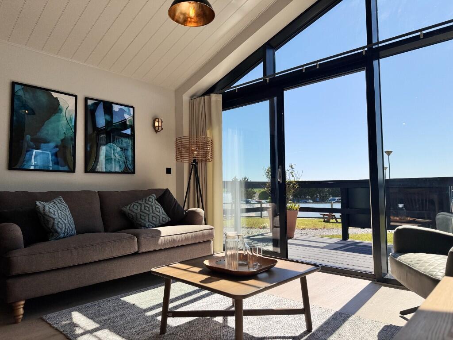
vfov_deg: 56.8
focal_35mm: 24
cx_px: 226
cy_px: 170
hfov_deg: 71.6
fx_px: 314
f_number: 1.78
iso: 80
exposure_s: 1/7092
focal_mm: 6.76
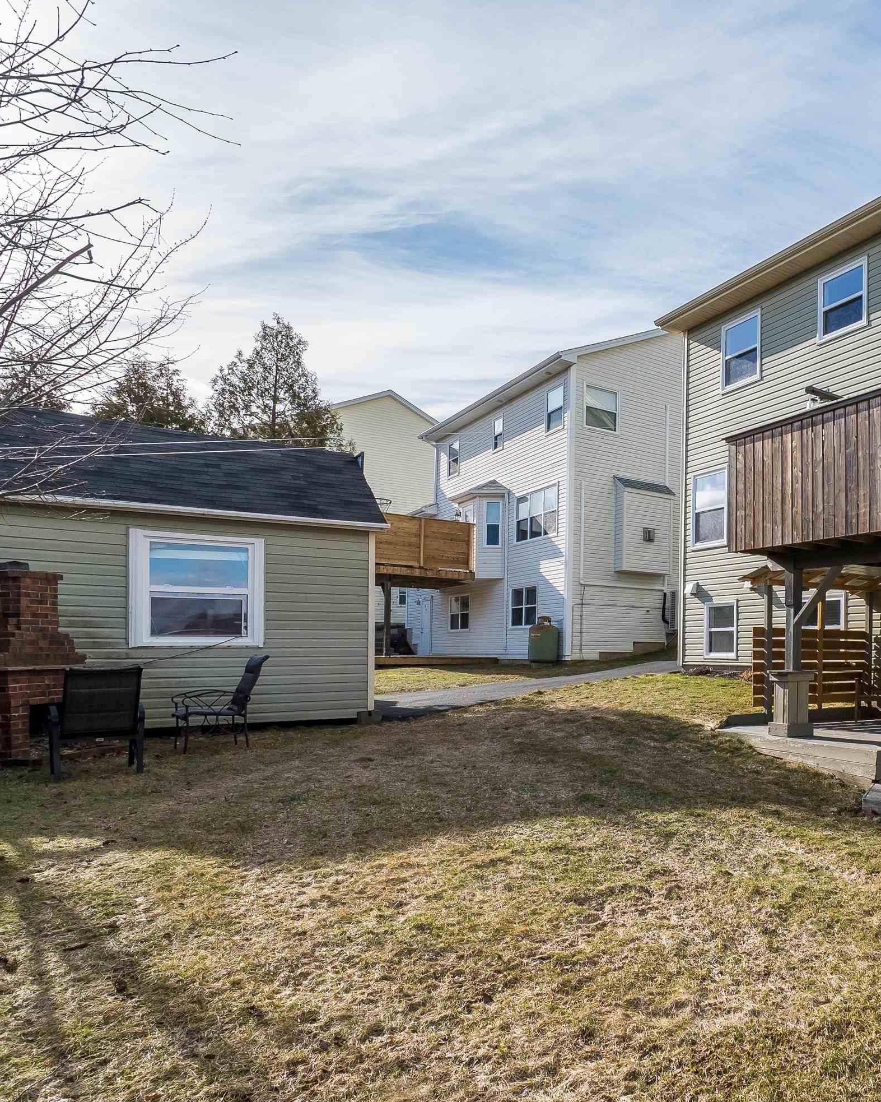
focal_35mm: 22
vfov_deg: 75.0
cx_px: 787
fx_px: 717
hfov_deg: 55.1
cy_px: 543
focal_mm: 10
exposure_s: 1/1250
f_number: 7.1
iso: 400
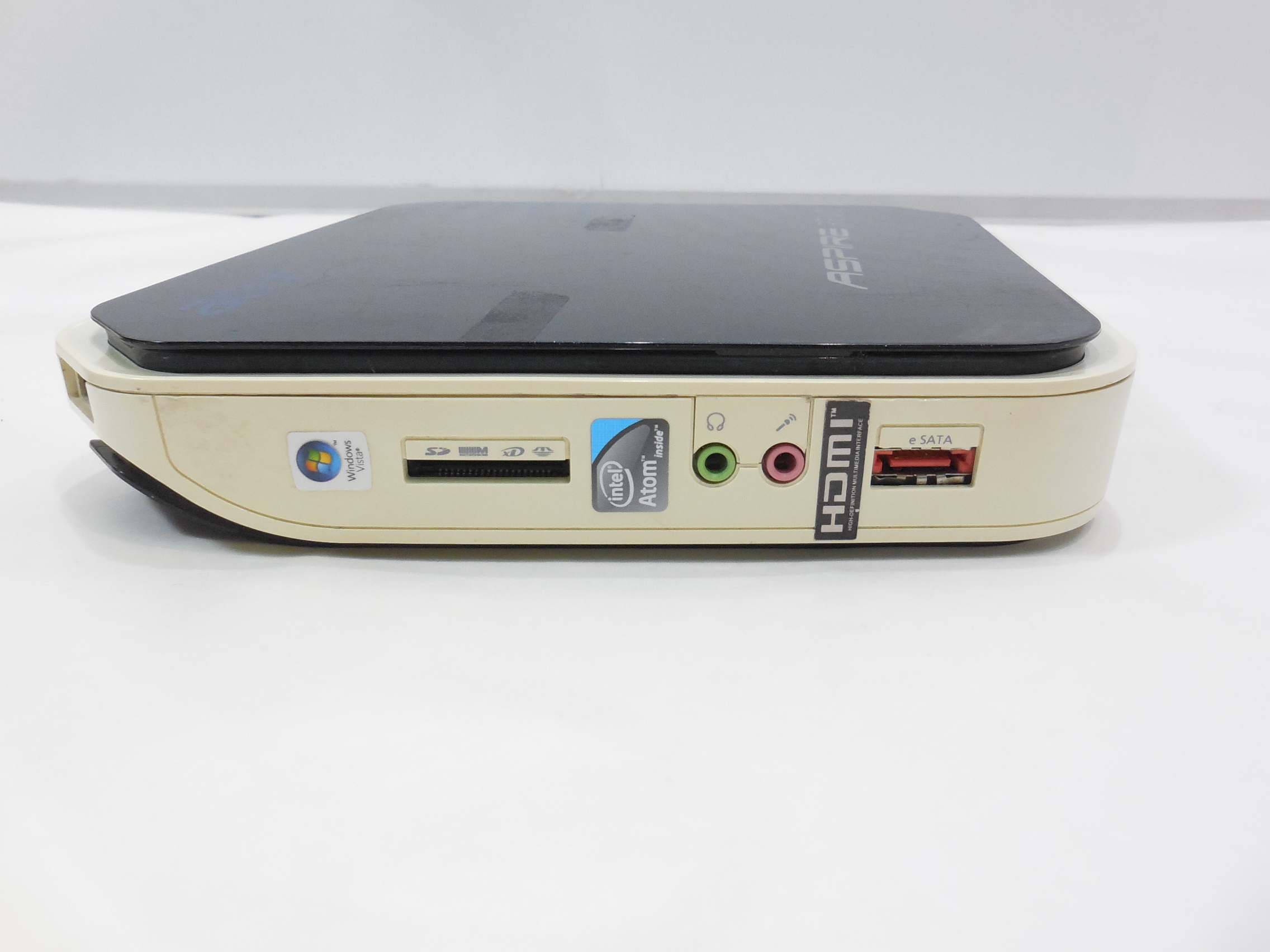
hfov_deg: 67.3
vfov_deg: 53.1
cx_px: 635
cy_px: 476
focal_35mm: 26
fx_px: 954
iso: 450
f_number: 3.5
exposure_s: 1/250
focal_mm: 4.6
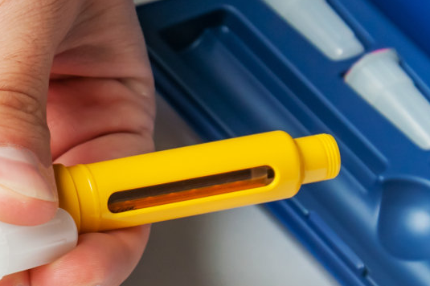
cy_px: 230
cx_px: -190
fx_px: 3104
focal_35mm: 260
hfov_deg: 7.8
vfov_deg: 5.3
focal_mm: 58
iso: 200
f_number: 8
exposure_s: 1/30
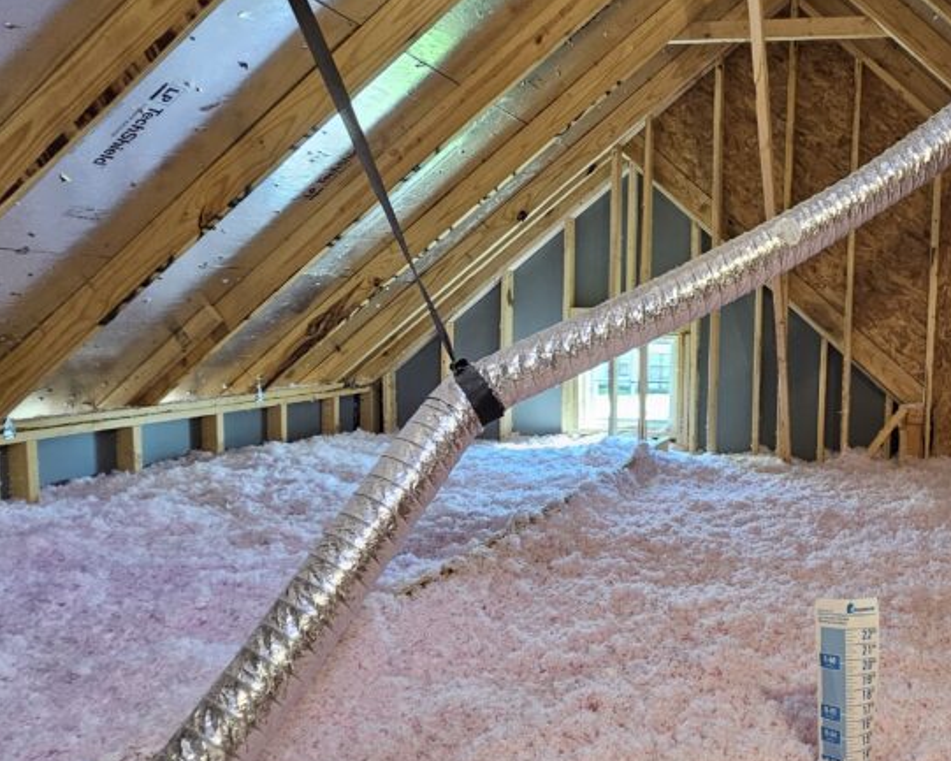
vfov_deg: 58.8
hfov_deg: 63.1
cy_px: 360
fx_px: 676
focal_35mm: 24
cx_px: 786
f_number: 2.2
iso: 400
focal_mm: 2.2
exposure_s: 1/30
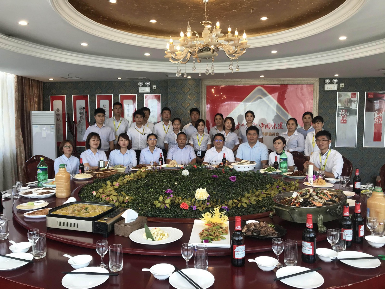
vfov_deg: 49.7
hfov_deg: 63.4
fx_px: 311
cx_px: 192
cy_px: 144
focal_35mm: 28
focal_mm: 3.99
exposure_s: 1/50
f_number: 1.8
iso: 20
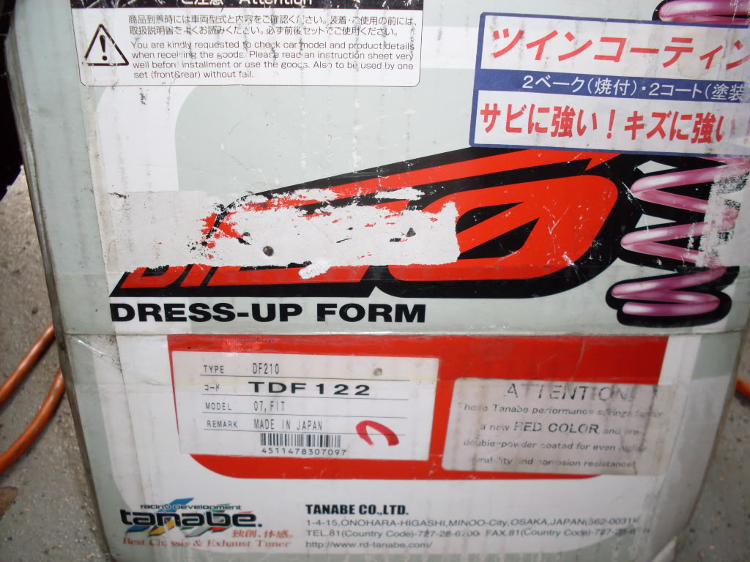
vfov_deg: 37.7
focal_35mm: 38
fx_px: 823
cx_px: 375
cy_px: 281
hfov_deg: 49.0
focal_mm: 6.3
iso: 100
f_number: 2.8
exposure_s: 1/45
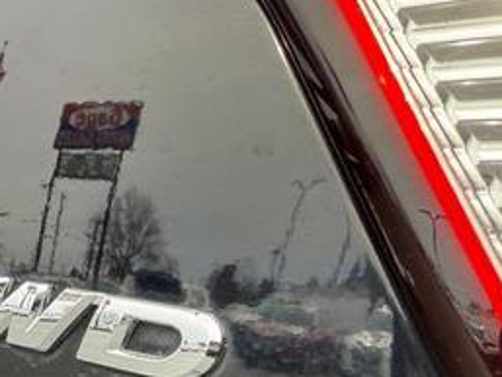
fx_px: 682
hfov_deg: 37.7
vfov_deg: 30.0
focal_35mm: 47
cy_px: 314
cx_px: 47
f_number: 2.2
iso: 40
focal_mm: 2.22
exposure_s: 1/134
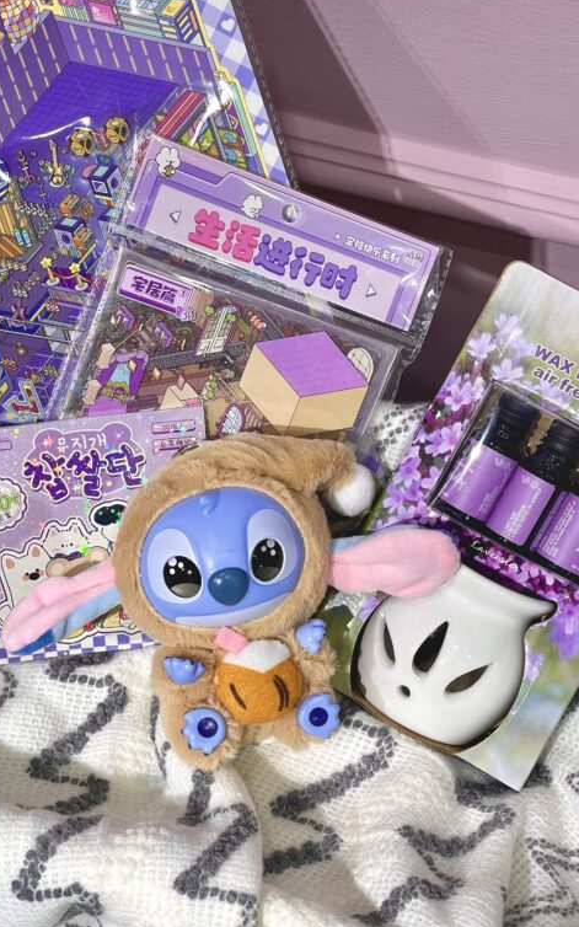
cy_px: 478
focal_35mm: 72
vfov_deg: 28.6
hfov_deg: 18.1
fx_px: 1819
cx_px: 240
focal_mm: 7.5
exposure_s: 1/100
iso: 32
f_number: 2.2
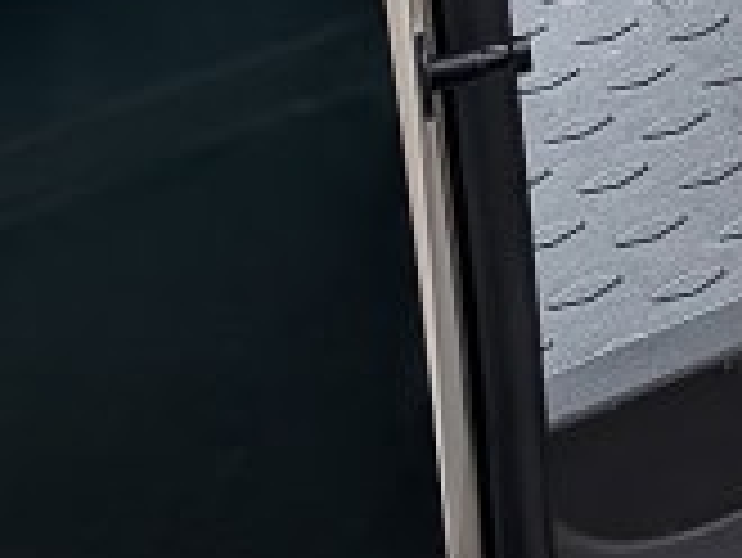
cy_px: -911
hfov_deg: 12.5
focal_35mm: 131
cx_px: 1664
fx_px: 2810
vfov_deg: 9.6
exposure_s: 1/56.1
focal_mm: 6.9
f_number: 1.68
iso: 17
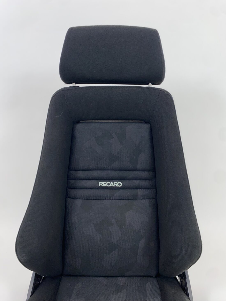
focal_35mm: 26
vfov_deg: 67.3
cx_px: 113
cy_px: 150
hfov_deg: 53.1
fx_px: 226
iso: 32
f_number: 1.8
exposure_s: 1/36
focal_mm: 4.25
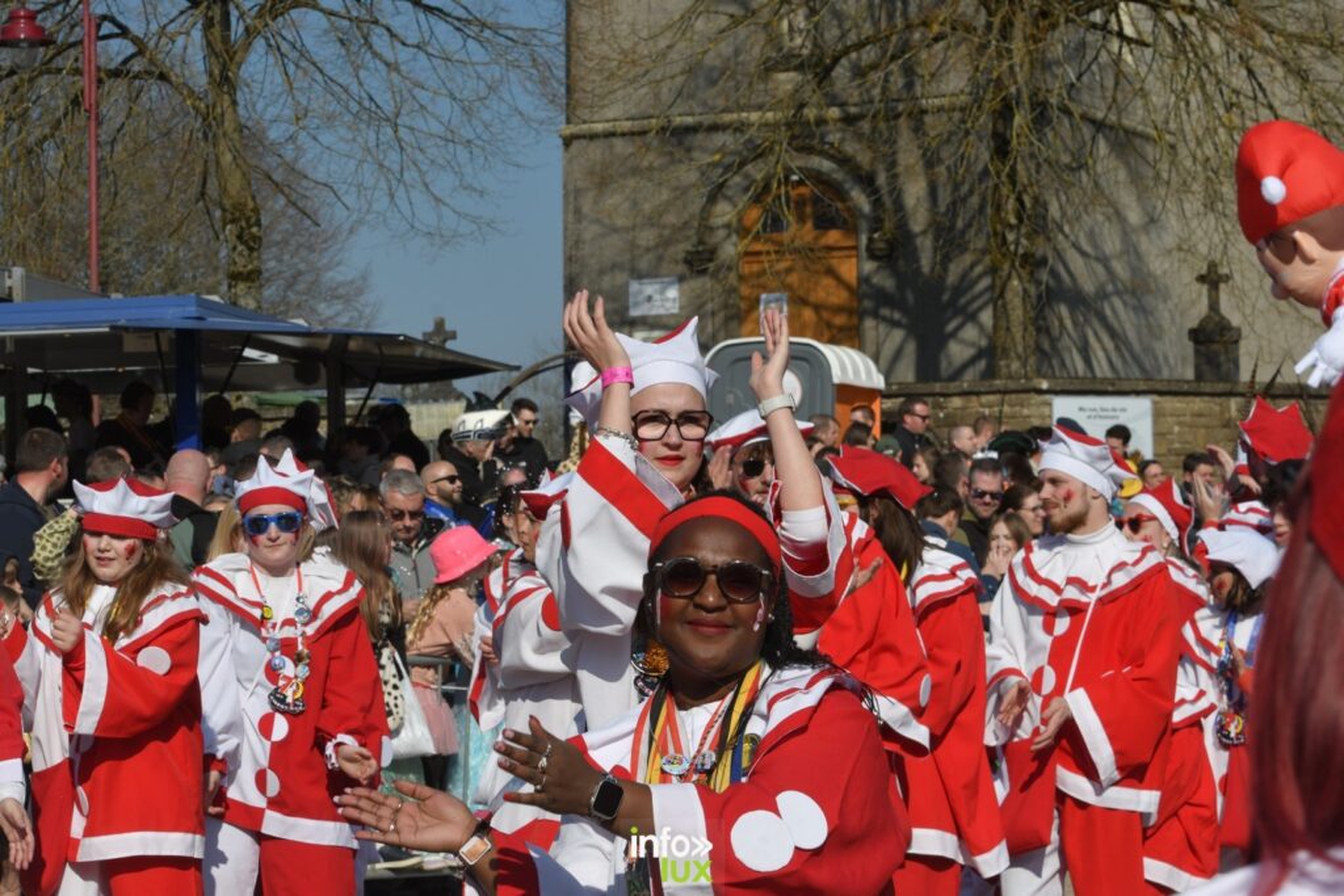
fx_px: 3920
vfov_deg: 13.0
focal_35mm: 105
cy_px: 448
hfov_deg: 19.5
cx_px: 672
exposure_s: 1/400
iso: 110
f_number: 11
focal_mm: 70
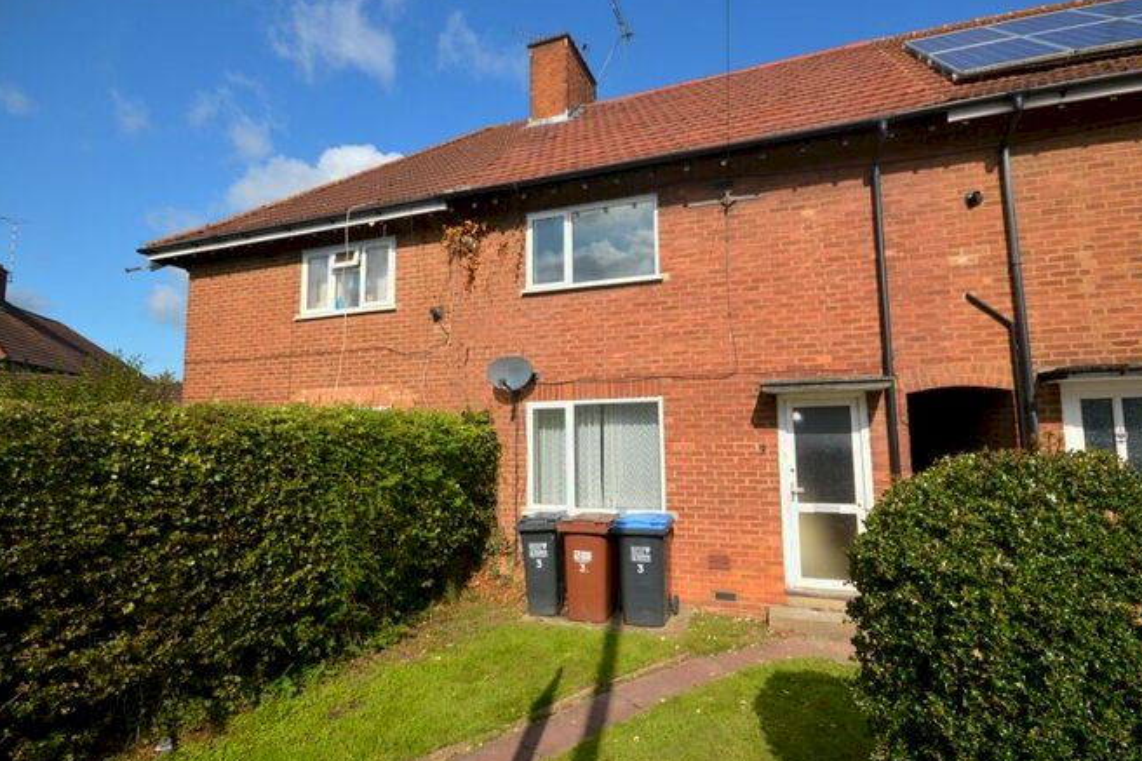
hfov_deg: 96.6
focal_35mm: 16
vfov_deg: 73.7
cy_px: 367
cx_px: 604
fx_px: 507
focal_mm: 10
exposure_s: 1/200
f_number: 9
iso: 100
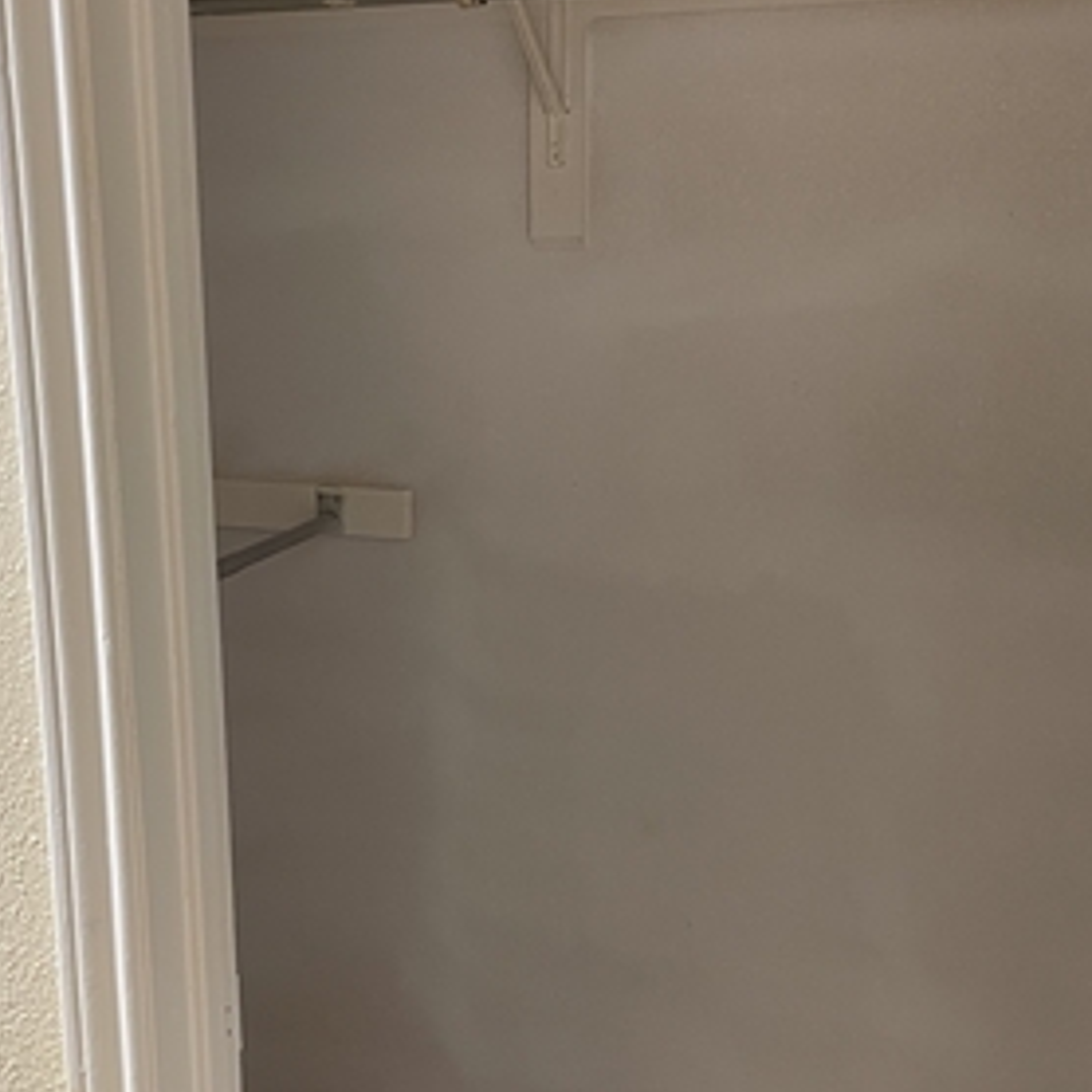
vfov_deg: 32.1
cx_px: 354
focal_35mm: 53
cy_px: 652
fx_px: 1892
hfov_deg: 31.9
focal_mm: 5.1
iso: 640
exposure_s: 1/40
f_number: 1.6
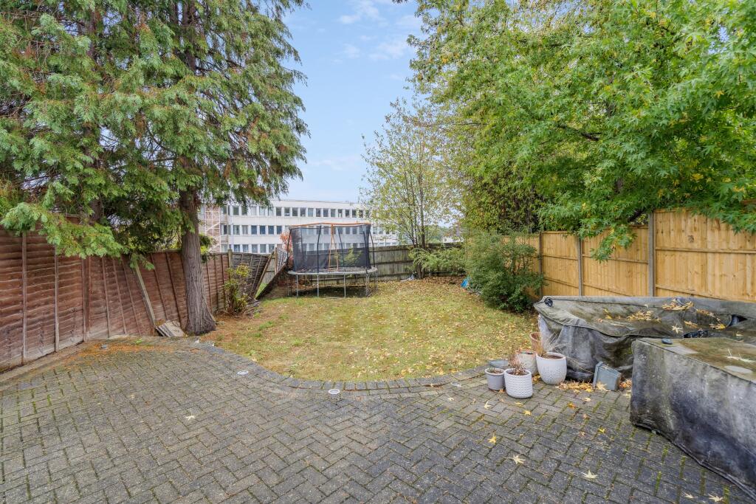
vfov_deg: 73.8
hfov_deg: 96.7
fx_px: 336
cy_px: 252
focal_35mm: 16
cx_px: 378
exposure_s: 1/250
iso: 320
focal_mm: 16
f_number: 5
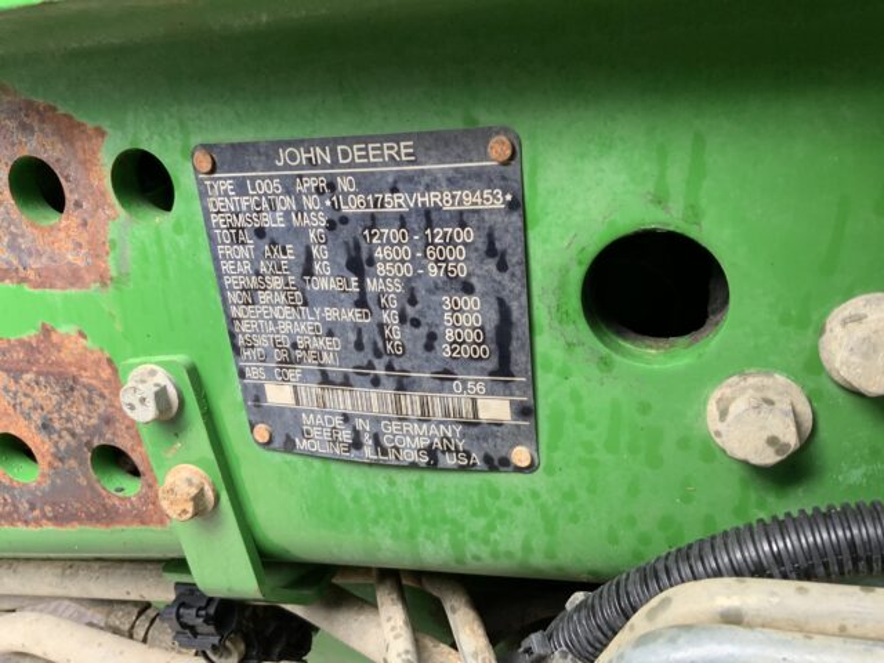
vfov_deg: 48.2
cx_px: 442
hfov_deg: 61.7
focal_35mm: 29
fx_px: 741
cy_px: 332
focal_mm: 3
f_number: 1.8
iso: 50
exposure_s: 1/122
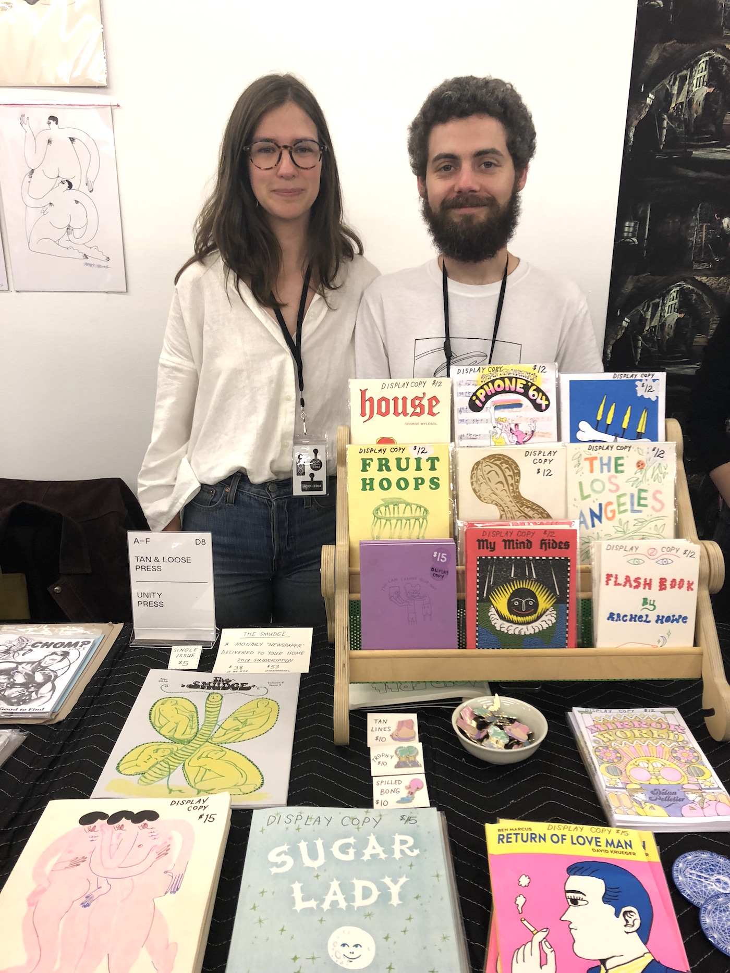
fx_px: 787
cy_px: 486
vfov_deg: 63.4
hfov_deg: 49.7
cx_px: 365
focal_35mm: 28
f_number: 1.8
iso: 40
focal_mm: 3.99
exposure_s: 1/20
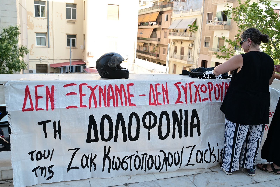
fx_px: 253
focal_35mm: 32
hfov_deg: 58.0
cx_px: 140
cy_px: 94
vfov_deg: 40.5
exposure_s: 1/320
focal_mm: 32.5
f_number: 5.6
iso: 400
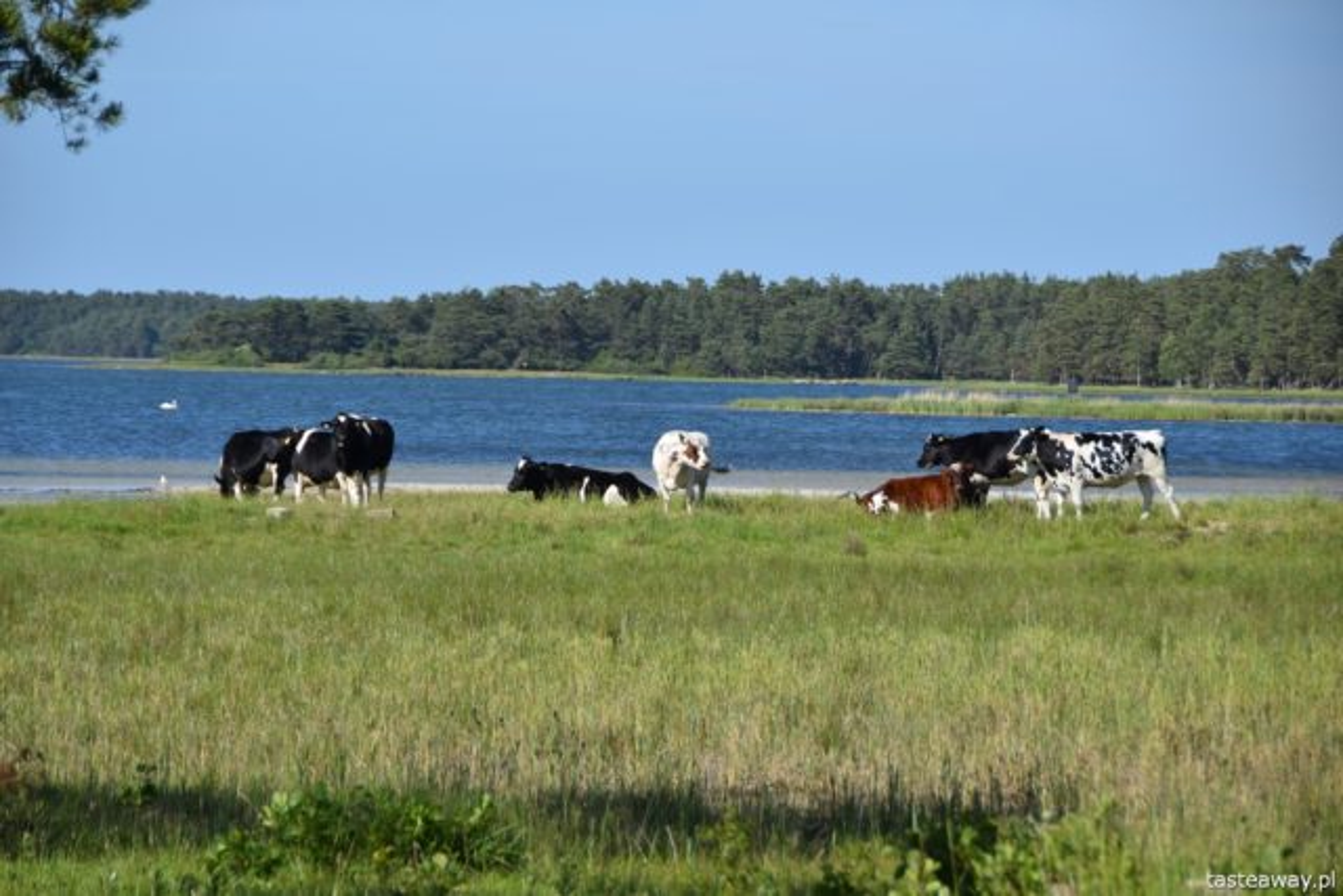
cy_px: 448
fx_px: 6268
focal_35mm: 168
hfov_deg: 12.2
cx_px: 672
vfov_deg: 8.2
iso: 100
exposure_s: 1/640
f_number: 5.3
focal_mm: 112
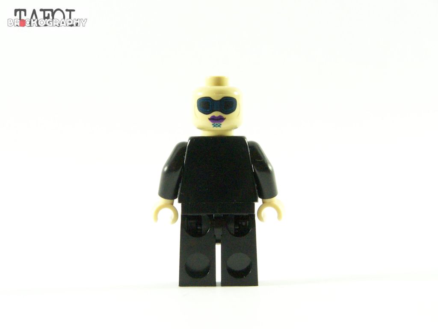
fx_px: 1329
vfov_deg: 14.1
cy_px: 164
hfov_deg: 18.7
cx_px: 219
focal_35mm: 105
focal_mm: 17.5
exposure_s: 1/60
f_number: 4
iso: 400
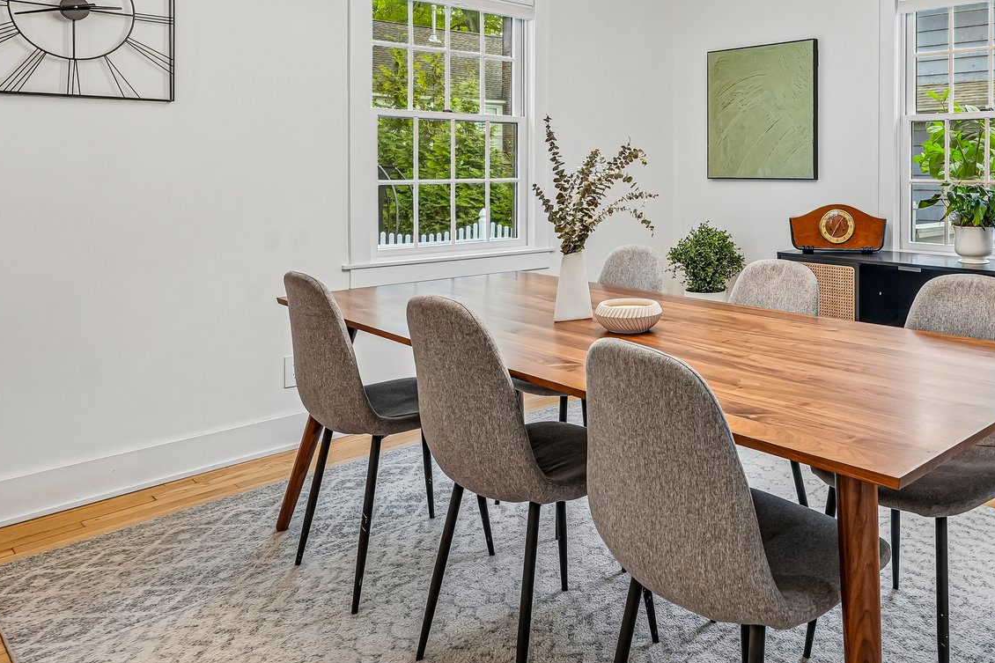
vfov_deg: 43.7
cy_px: 177
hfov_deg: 61.5
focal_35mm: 29
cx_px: 694
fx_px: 801
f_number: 8
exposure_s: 1/30
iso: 400
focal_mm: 16
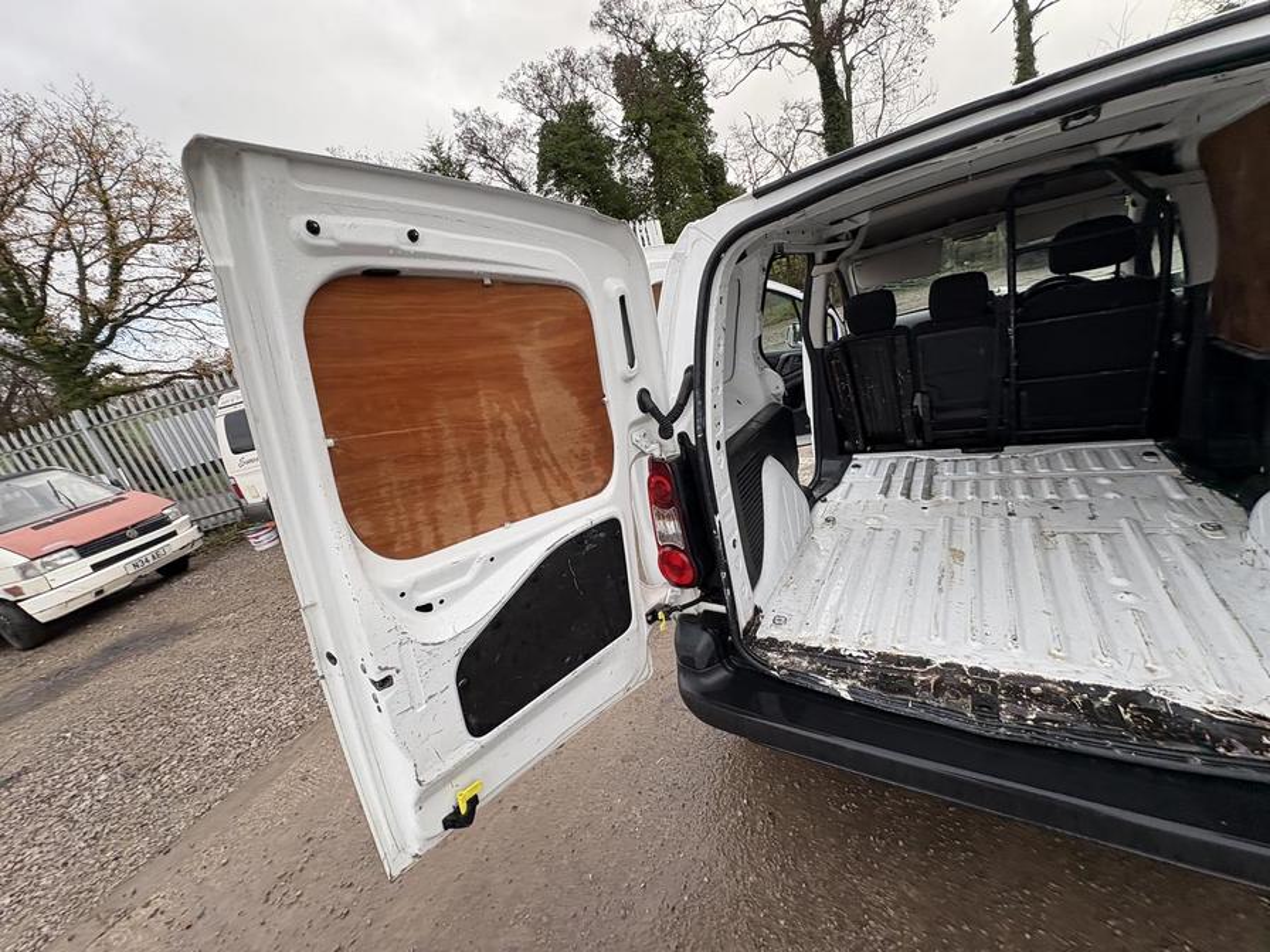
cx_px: 635
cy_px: 476
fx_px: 514
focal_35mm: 14
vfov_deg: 85.7
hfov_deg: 102.1
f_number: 2.2
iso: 40
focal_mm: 2.22
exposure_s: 1/216
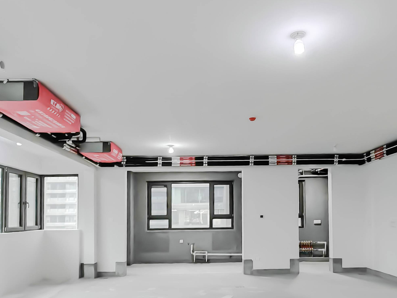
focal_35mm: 27
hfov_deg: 65.1
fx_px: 310
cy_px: 222
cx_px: 223
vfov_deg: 49.4
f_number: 2
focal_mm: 1.82
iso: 1250
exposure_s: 1/35
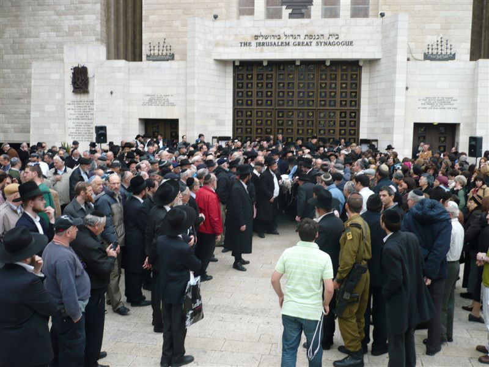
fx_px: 494
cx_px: 244
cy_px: 184
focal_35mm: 35
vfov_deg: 40.7
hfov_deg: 52.6
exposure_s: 1/200
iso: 100
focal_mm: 5.8
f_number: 2.8
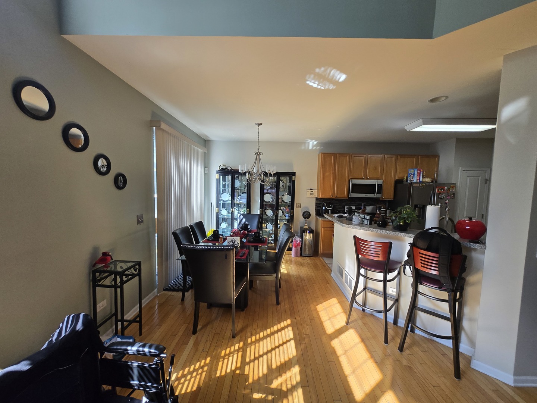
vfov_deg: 89.9
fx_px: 202
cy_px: 202
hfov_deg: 106.2
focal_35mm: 13
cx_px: 268
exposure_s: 1/60
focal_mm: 1.7
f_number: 2.2
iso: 80
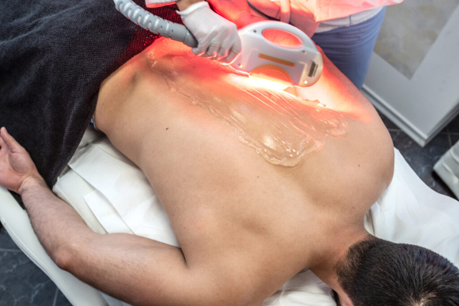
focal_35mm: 35
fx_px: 446
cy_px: 153
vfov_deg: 37.9
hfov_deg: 54.4
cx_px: 230
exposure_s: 1/40
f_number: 8
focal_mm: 35
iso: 100
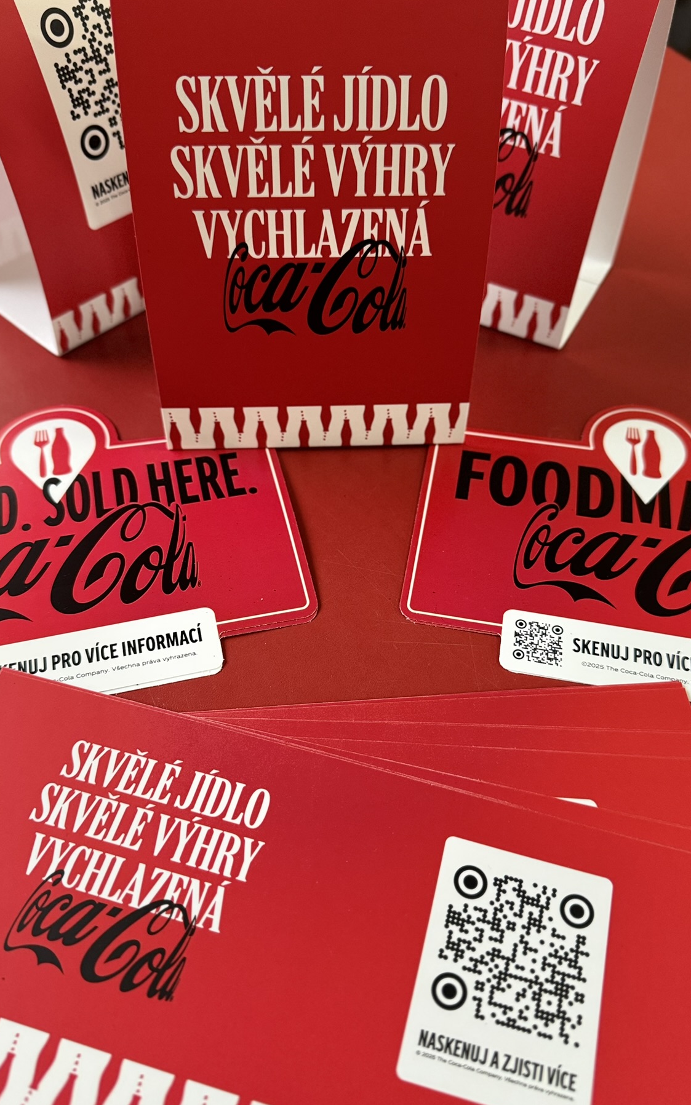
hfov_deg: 43.1
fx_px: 874
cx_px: 345
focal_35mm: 29
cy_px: 550
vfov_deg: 64.6
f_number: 1.78
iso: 320
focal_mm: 6.76
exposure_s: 1/50
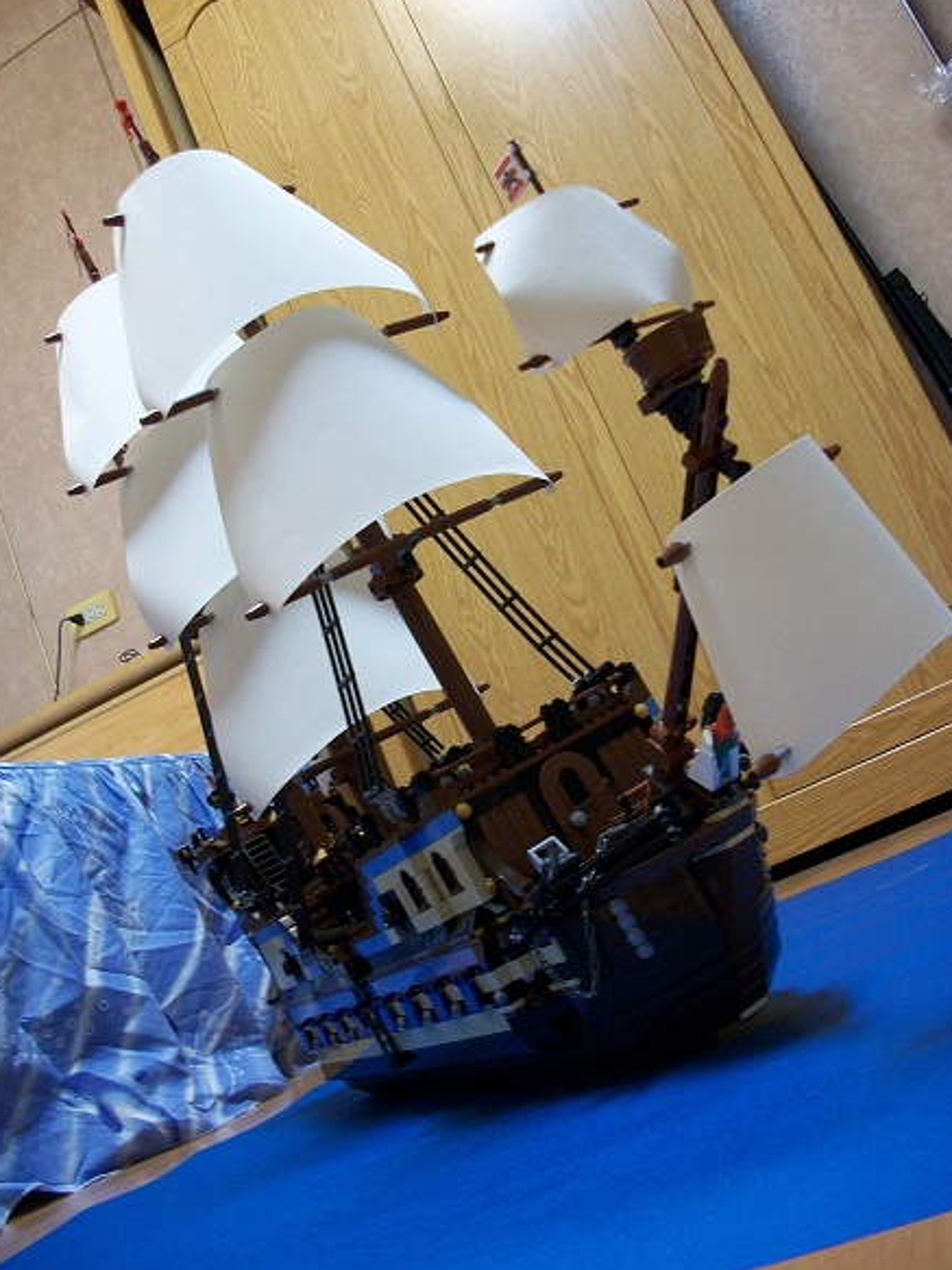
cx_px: 477
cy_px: 640
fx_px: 1321
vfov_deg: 51.4
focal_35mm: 36
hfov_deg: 39.6
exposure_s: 1/8
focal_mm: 6.3
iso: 184
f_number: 3.1
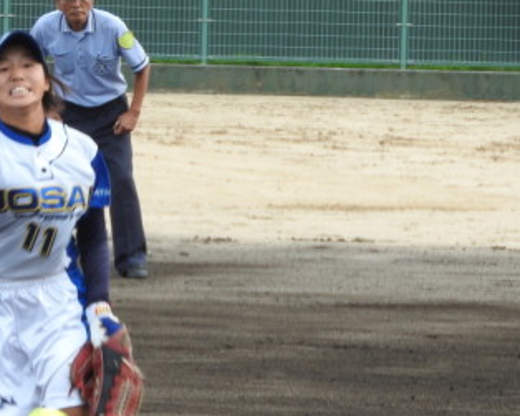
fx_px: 7739
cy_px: 277
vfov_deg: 3.1
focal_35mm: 503
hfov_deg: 3.8
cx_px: 255
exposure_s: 1/125
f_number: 5.5
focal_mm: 48.4
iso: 110
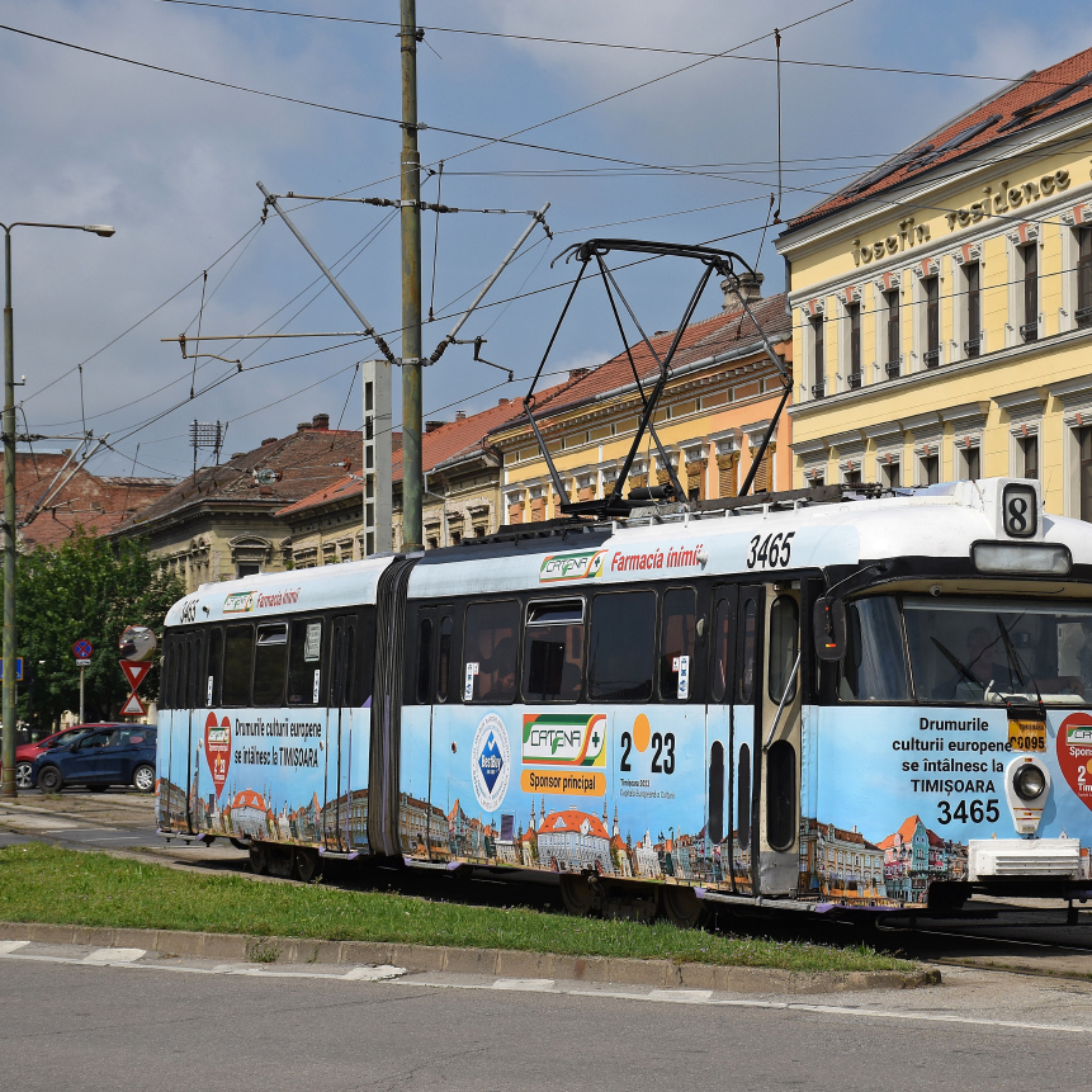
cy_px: 546
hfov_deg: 20.0
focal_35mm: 87
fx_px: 3092
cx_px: 741
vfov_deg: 20.0
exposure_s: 1/1000
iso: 160
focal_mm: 45
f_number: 7.1
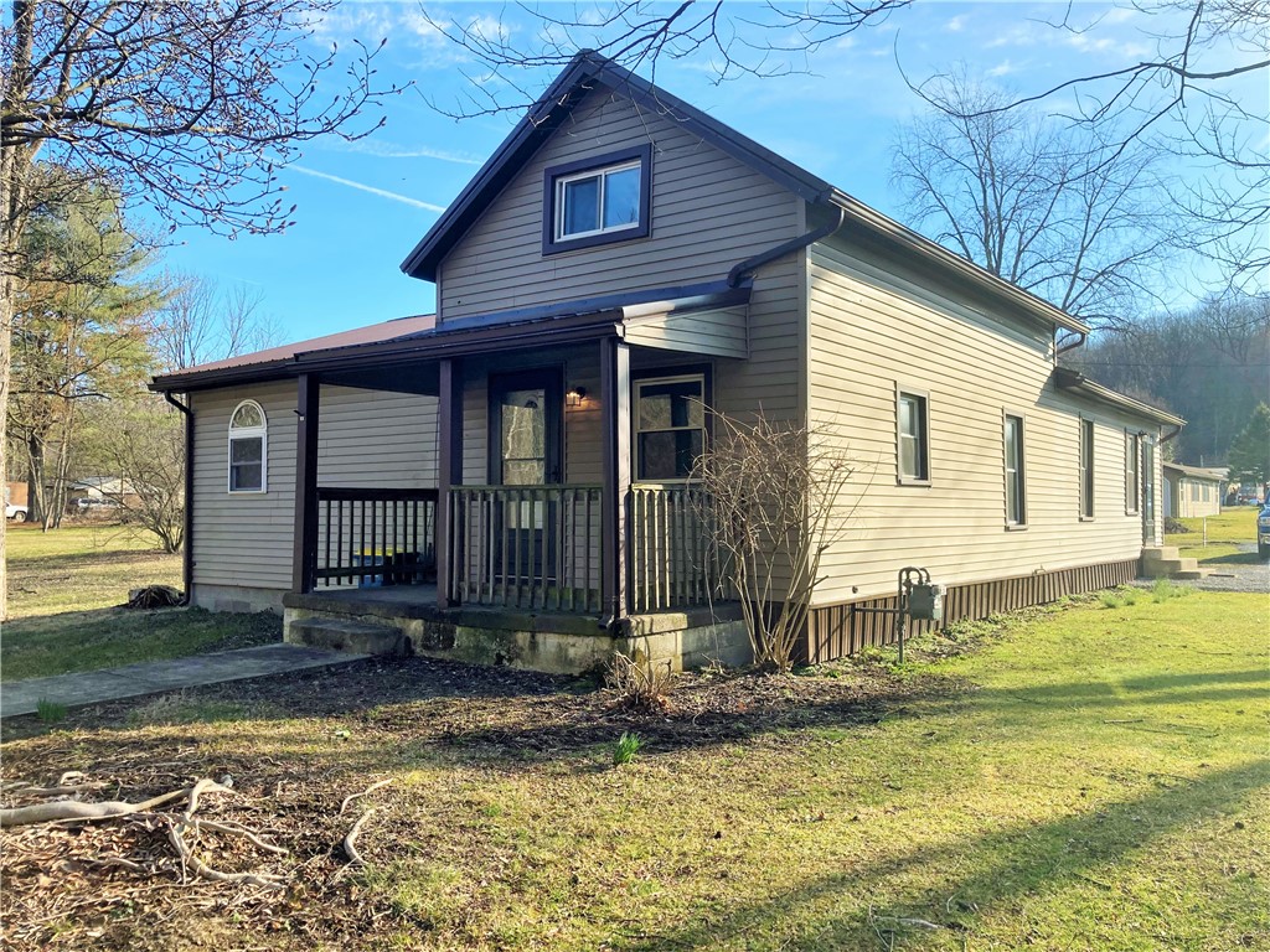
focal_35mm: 28
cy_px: 476
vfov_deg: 49.7
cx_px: 635
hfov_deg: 63.4
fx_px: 1027
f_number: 1.8
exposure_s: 1/883
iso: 20
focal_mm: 3.99
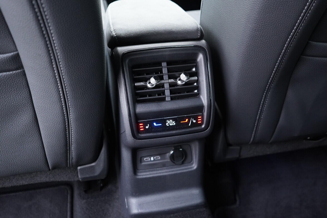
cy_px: 109
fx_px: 327
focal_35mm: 36
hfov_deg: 53.1
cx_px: 164
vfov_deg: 36.9
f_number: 2.8
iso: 1600
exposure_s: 1/40
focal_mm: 24
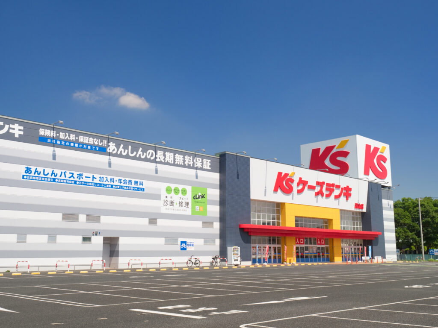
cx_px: 219
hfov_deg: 49.0
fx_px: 481
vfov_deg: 37.7
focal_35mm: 38
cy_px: 164
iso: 200
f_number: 5.6
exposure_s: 1/250
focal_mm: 19
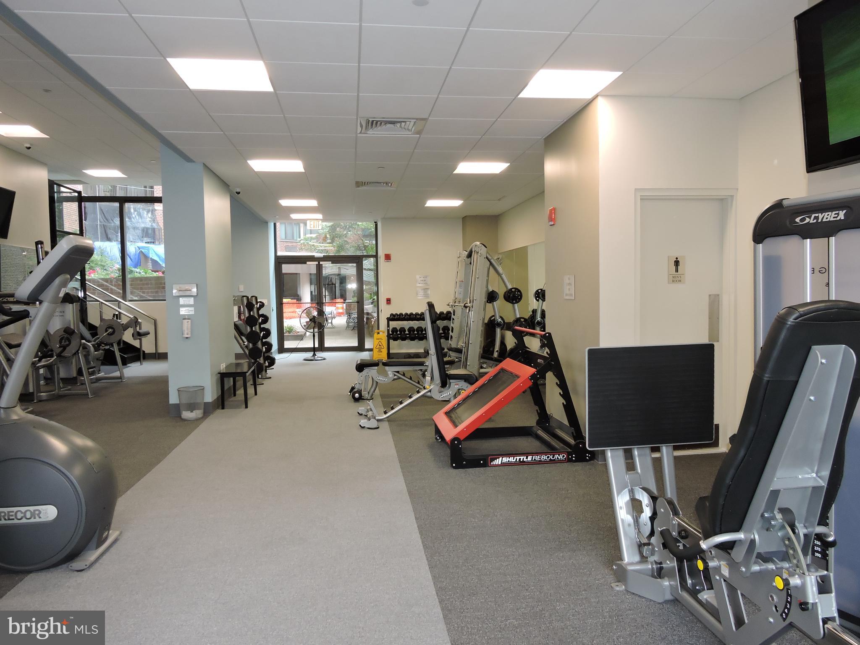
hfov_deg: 71.6
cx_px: 430
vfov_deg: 56.8
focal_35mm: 24
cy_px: 322
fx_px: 596
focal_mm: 4.3
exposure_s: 1/40
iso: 220
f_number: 3.3
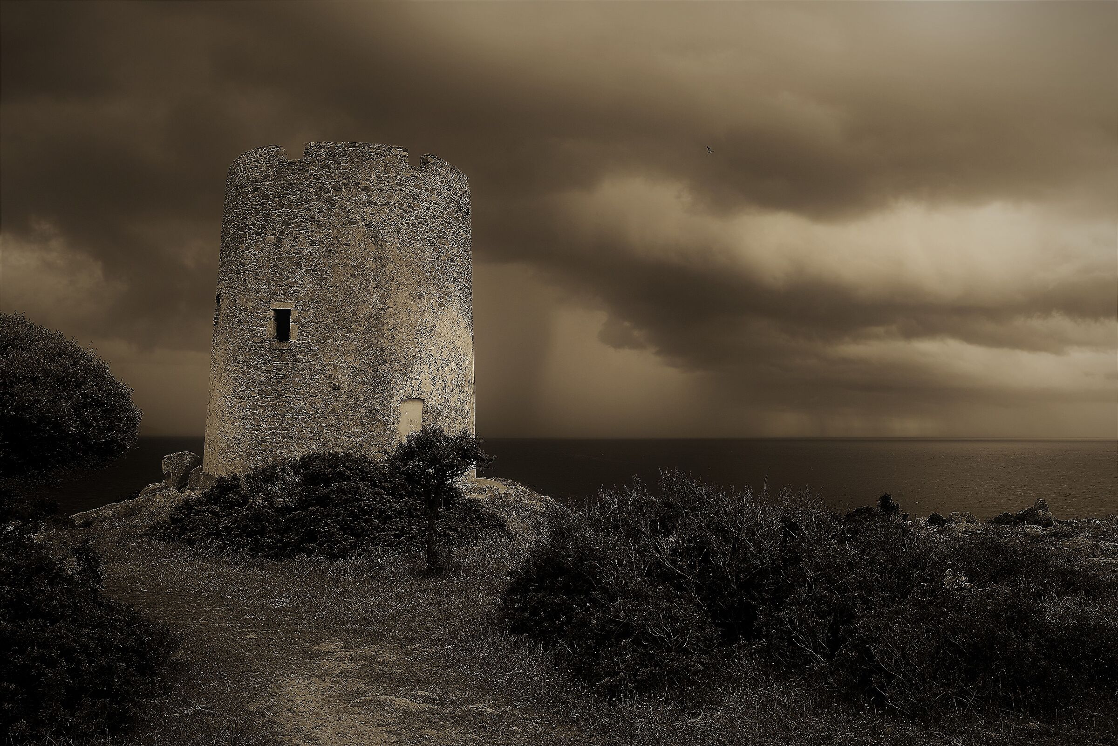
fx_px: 838
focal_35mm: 27
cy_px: 373
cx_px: 559
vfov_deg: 47.9
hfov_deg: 67.4
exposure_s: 1/250
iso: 160
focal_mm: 18
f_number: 8
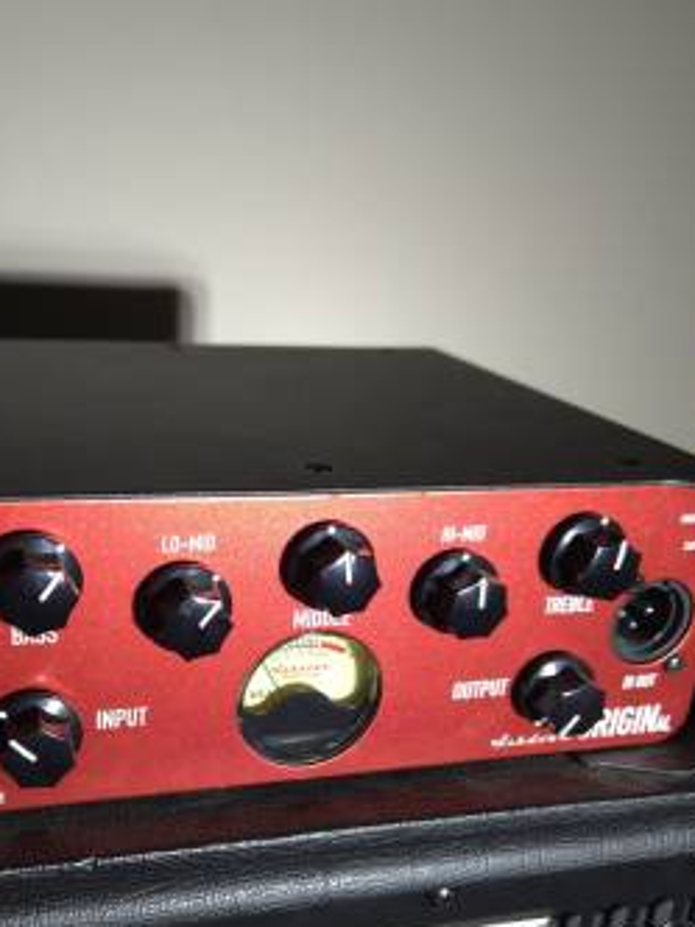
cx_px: 251
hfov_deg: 39.3
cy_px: 637
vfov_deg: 50.2
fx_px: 964
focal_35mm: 36
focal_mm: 5.4
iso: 125
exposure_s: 1/71
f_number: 1.8
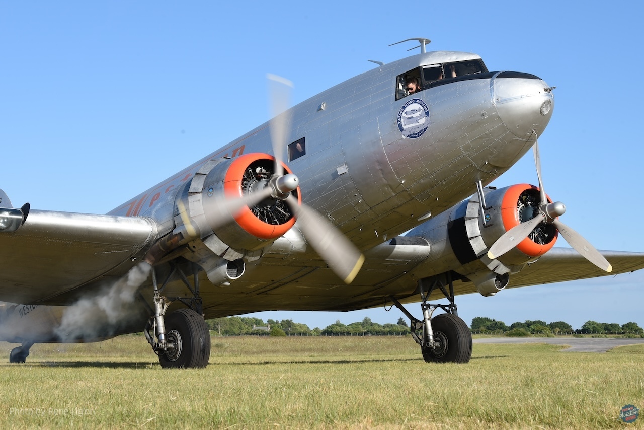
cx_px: 322
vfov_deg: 19.5
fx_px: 1252
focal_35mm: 70
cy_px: 215
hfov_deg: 28.8
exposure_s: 1/160
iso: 160
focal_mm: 70
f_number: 13
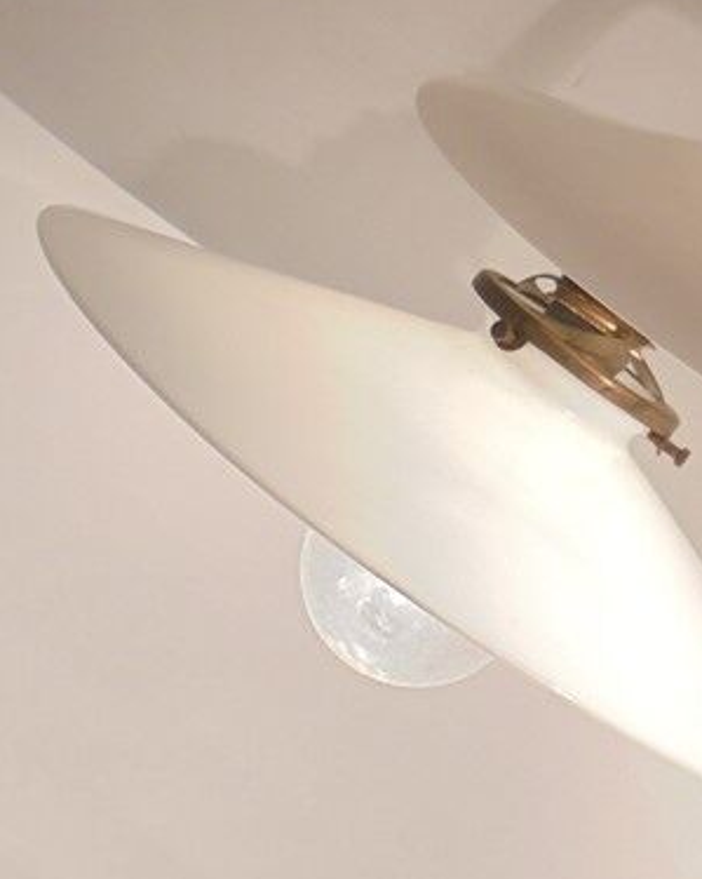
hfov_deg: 14.6
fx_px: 2624
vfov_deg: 19.0
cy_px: 391
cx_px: 904
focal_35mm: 101
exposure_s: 1/125
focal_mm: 7.8
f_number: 4.5
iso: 100
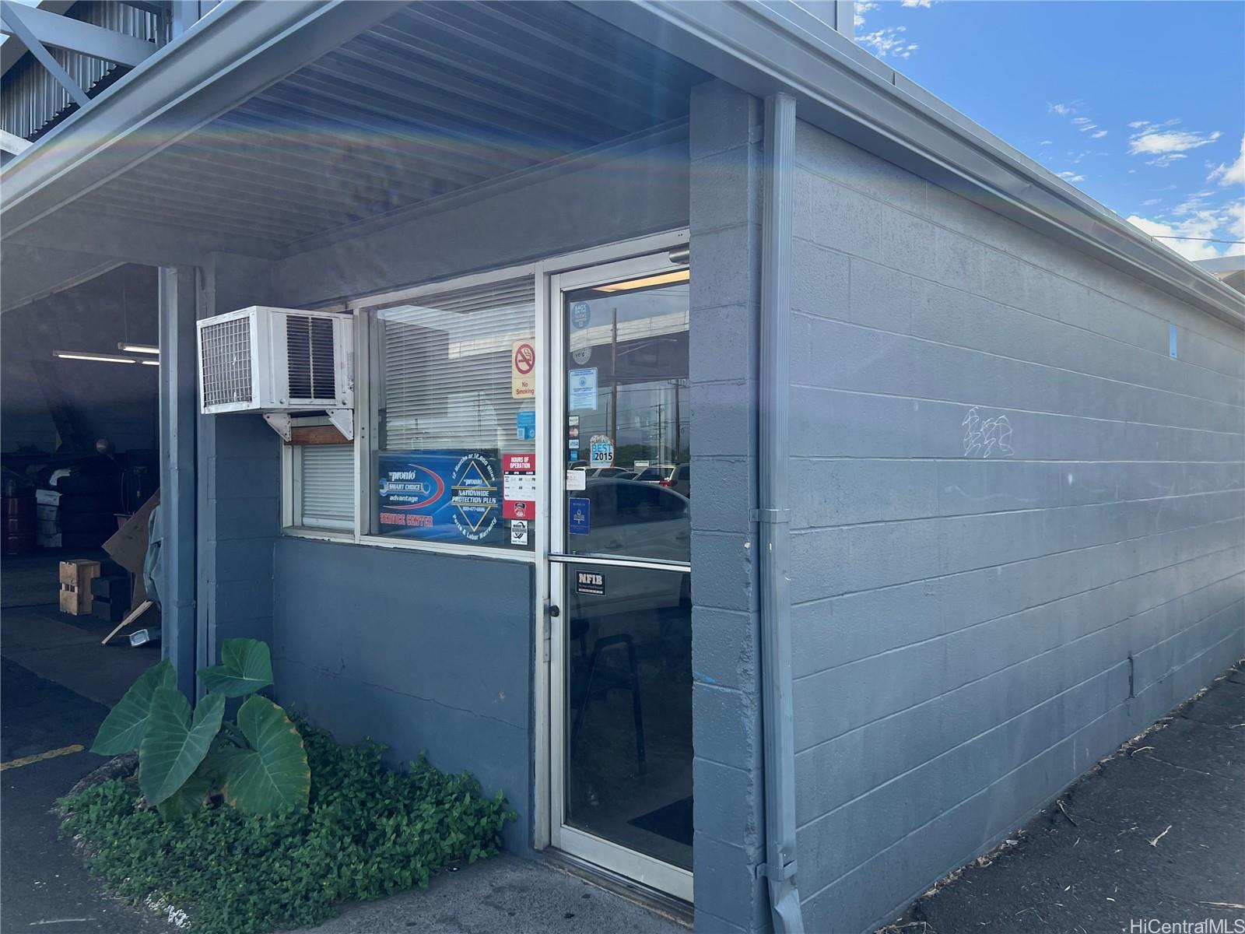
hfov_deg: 67.3
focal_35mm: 26
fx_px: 935
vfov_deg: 53.1
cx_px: 622
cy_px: 467
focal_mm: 5.7
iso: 50
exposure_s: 1/1266
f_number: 1.5
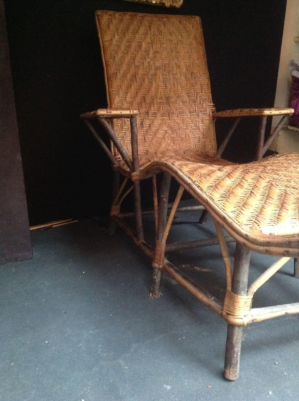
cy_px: 200
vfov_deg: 52.7
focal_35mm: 35
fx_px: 404
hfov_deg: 40.6
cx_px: 150
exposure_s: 1/15
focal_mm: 4.28
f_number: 2.4
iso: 800
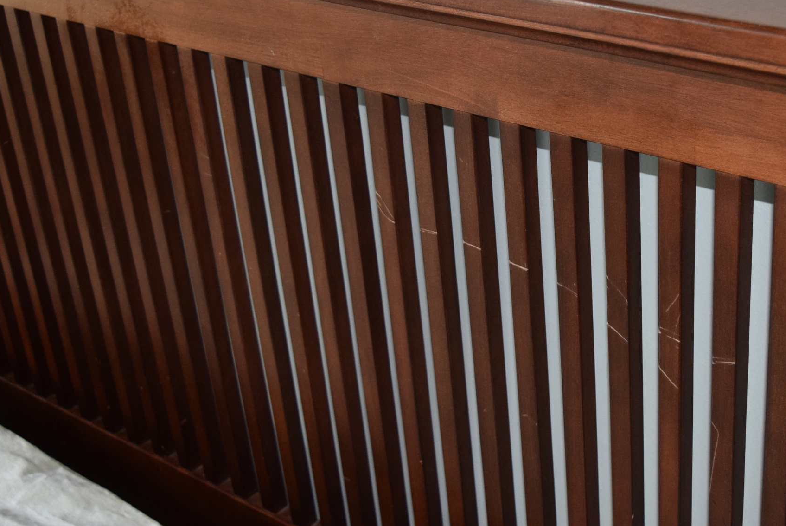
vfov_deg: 22.3
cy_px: 237
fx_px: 1330
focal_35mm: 61
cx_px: 520
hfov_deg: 32.7
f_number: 3.8
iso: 1100
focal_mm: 23
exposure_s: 1/60
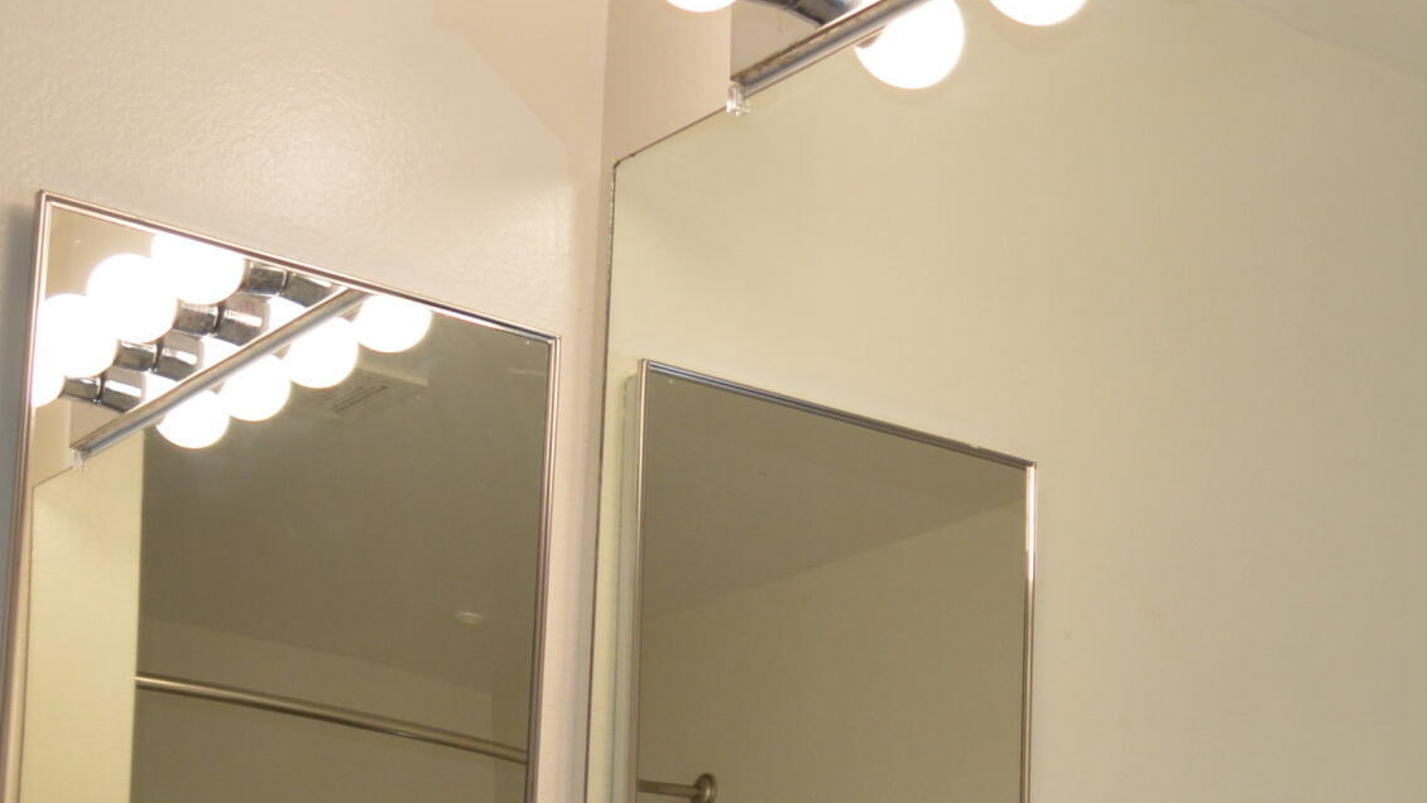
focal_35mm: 75
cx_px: 1196
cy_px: 1020
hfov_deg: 27.5
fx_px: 2838
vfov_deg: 15.4
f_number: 4
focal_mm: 18
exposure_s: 1/125
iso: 320
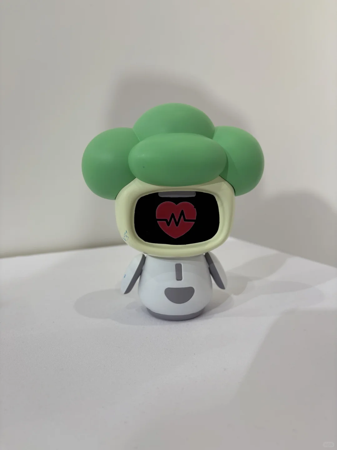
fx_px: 337
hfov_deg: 53.1
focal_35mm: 26
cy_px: 225
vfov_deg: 67.3
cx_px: 168
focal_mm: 5.96
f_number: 1.6
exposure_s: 1/100
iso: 50
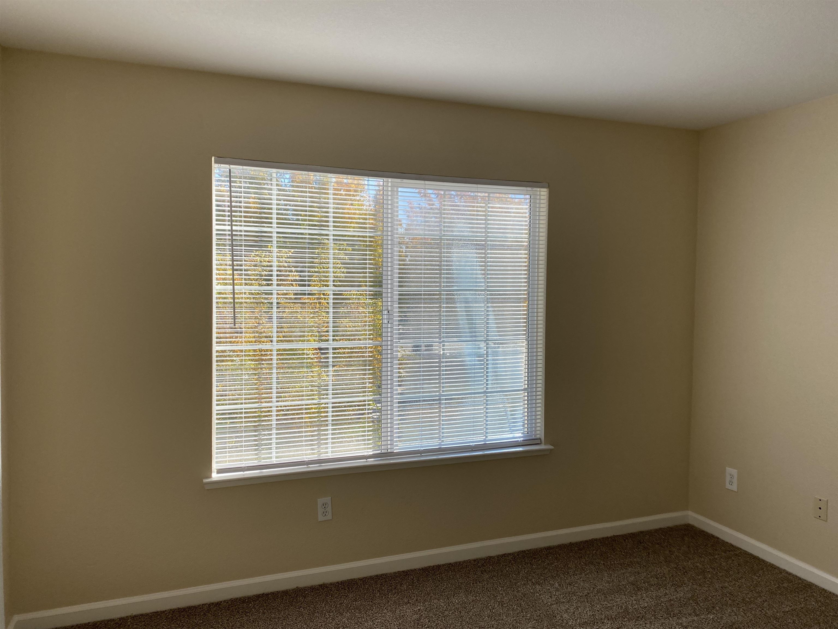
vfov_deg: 53.1
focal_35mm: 26
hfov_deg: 67.3
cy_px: 314
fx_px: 629
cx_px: 419
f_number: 1.8
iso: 32
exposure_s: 1/957
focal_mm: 4.25
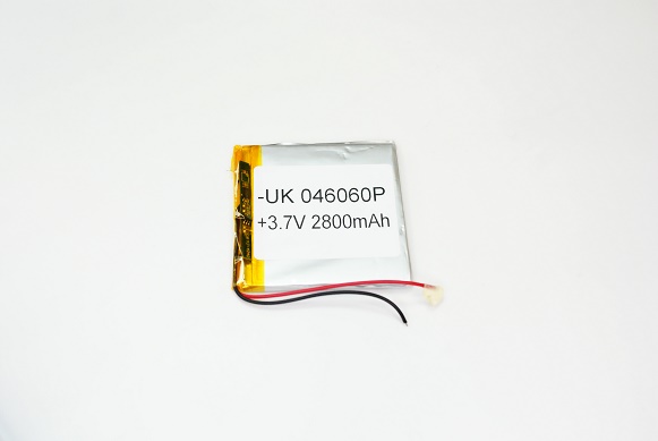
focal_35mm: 52
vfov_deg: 25.8
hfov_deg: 37.8
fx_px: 961
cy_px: 220
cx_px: 329
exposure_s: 1/160
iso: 1600
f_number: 5.6
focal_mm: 35
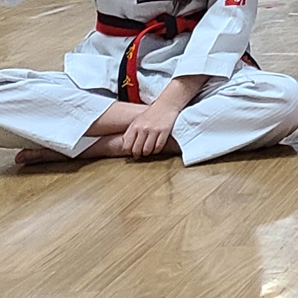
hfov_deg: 7.6
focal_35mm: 200
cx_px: 919
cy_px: -333
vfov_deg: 8.2
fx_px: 1948
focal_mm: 5.4
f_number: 1.8
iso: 200
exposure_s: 1/59
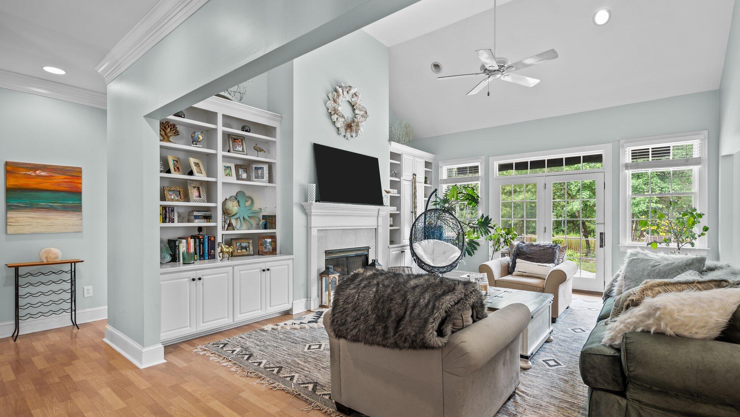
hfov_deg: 95.9
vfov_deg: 63.9
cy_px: 219
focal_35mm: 17
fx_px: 334
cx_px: 375
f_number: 4
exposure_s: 1/2
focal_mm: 16
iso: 200
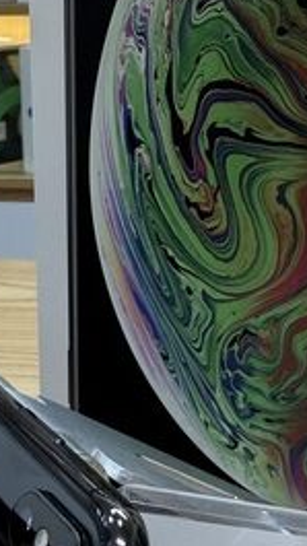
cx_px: 114
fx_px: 999
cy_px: 560
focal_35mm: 69
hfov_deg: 17.4
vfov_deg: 28.5
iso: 125
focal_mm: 2.22
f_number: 2.2
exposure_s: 1/120
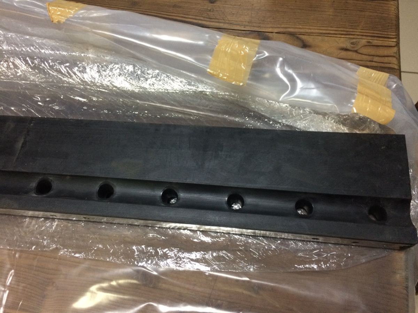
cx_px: 209
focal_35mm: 29
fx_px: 350
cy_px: 156
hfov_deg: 61.7
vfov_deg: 48.2
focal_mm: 4.15
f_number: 2.2
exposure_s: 1/33
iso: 250
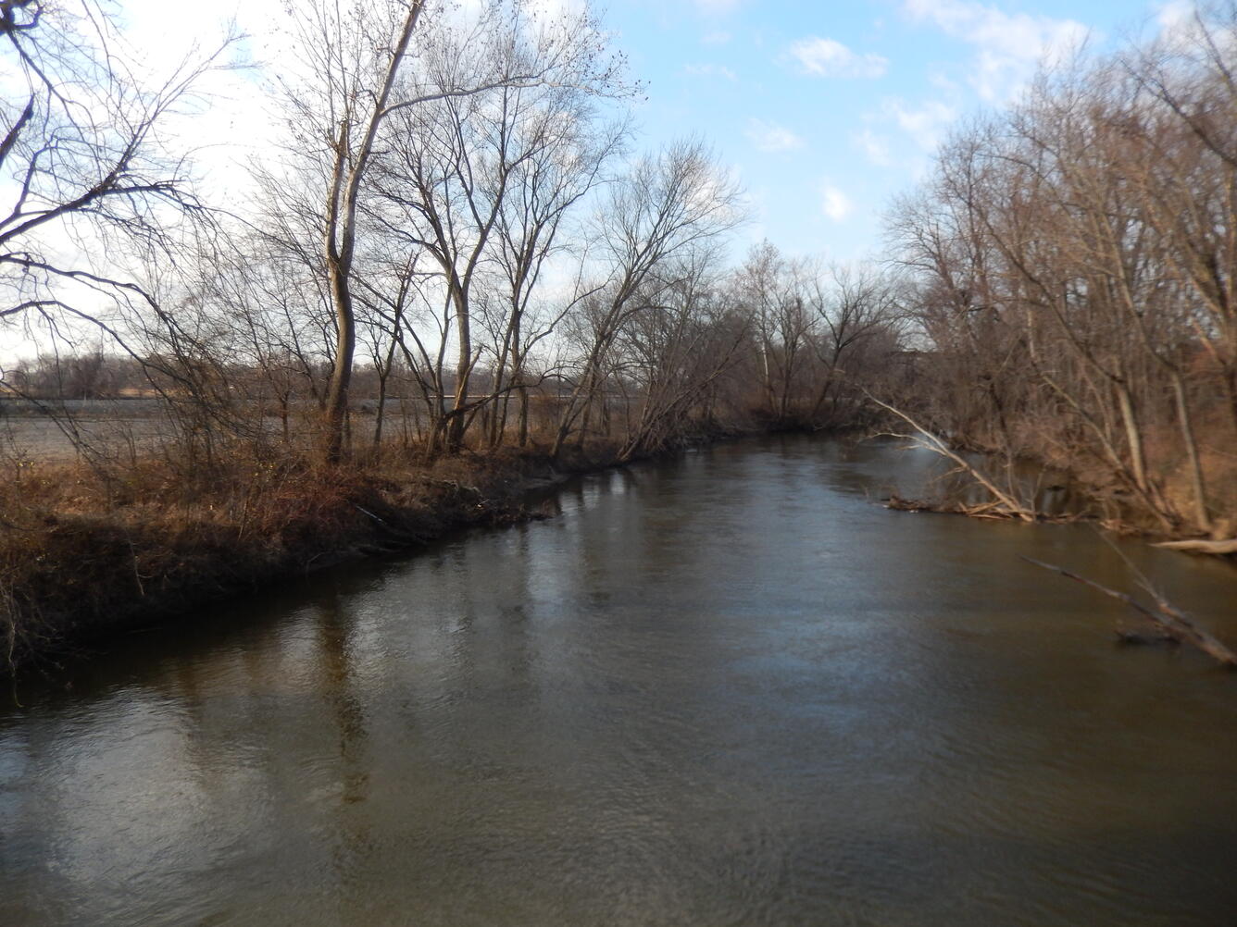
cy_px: 464
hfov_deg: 69.4
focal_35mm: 25
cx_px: 618
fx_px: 893
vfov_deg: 54.9
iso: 125
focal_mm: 4.5
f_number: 3.4
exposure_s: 1/400
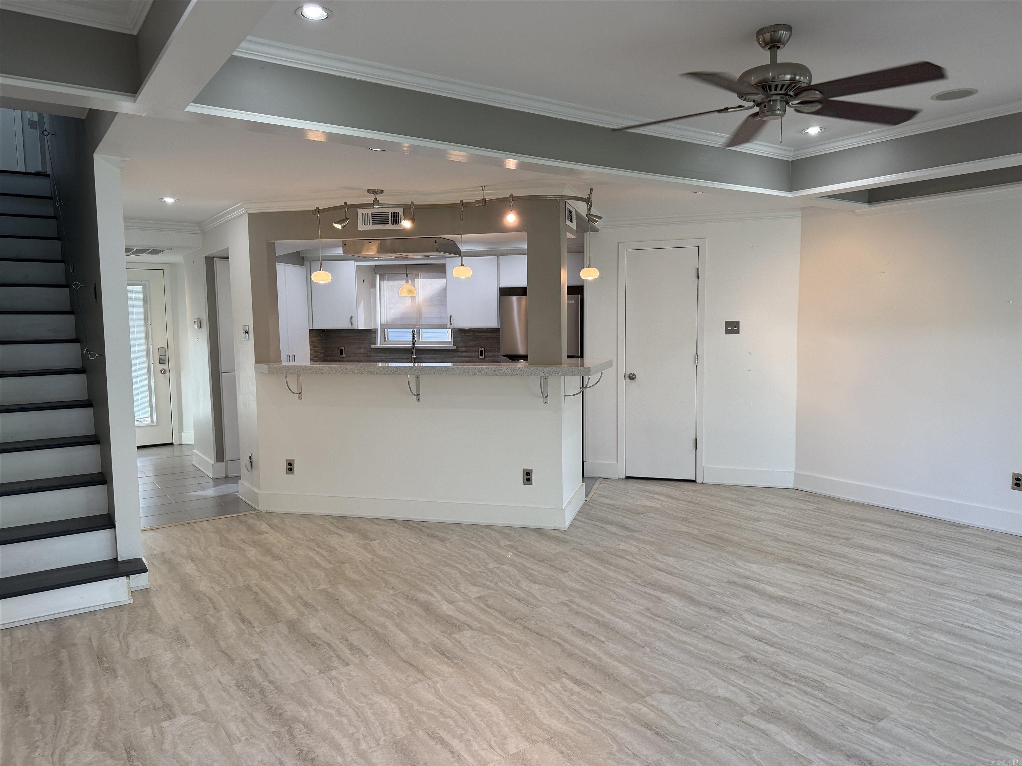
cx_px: 511
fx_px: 709
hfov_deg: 71.6
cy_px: 383
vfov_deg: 56.8
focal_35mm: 24
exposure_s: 1/163
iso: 125
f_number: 1.78
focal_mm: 6.76
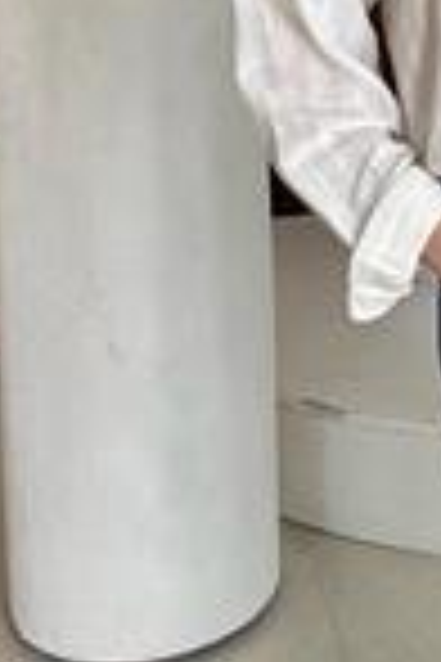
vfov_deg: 22.4
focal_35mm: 85
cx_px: 639
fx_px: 1562
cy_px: -90
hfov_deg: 15.0
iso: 25
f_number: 1.9
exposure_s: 1/121
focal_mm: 2.69
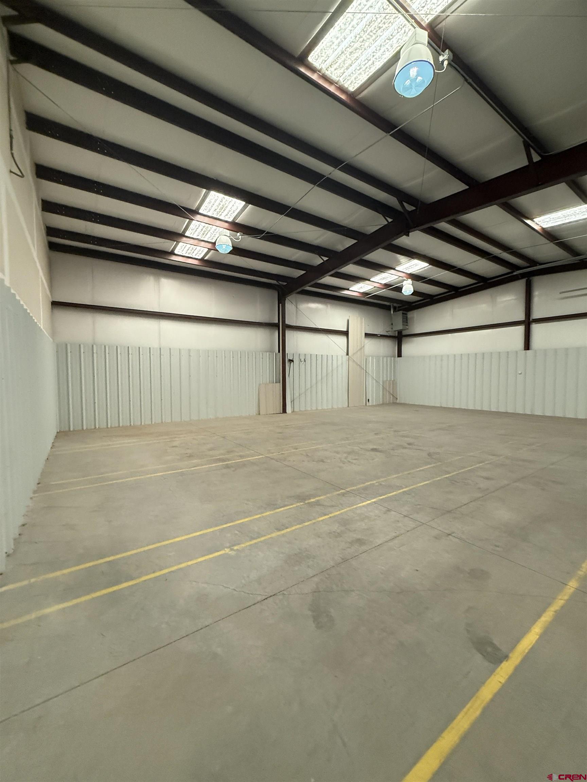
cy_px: 391
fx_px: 317
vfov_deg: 102.1
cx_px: 294
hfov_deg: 85.7
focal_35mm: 14
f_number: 2.2
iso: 640
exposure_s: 1/120
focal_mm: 2.22
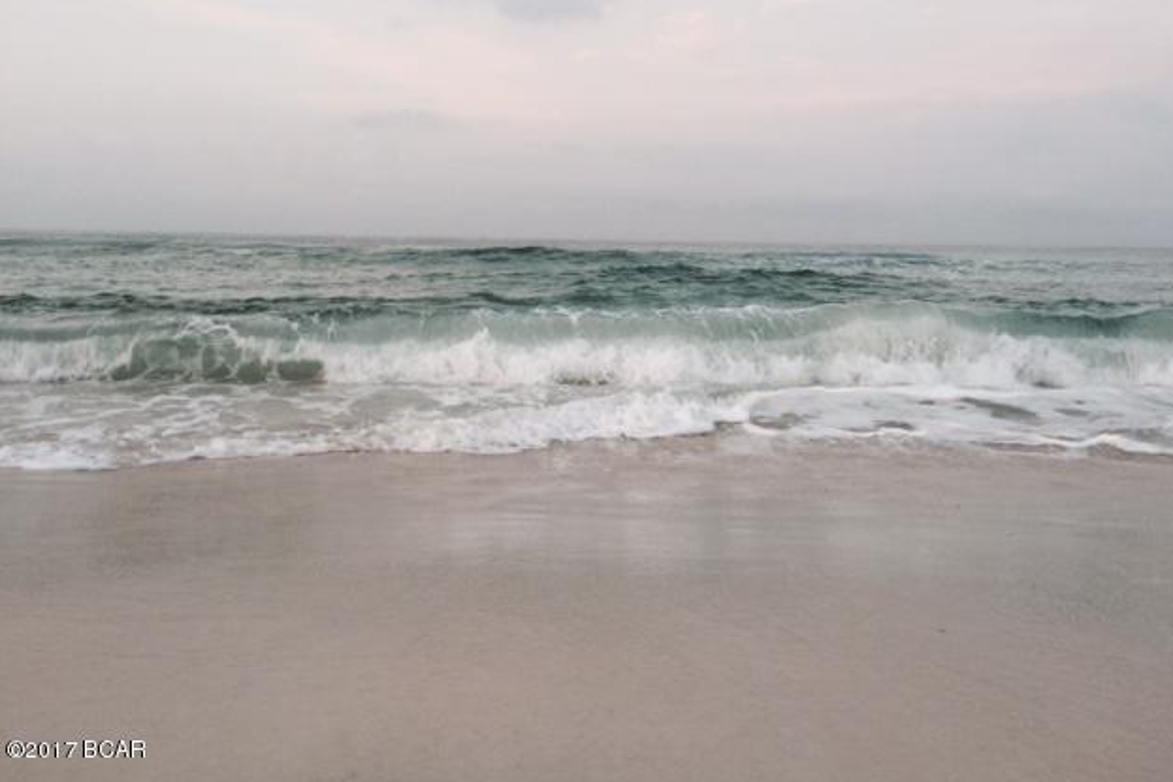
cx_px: 599
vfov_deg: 42.2
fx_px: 1010
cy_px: 335
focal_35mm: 31
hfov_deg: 60.3
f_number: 2.2
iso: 40
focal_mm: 4.15
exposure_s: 1/60
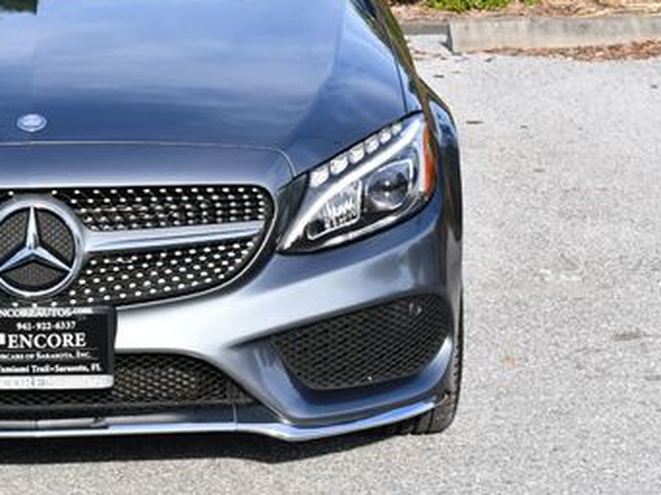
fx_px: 2614
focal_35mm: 137
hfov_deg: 14.3
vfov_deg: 10.8
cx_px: 52
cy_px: 153
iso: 180
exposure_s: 1/250
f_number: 8
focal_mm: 38
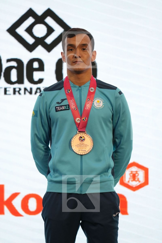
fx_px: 2025
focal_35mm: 300
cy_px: 122
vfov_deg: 6.9
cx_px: 81
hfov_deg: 4.6
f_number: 2.8
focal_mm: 200
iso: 320
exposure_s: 1/250
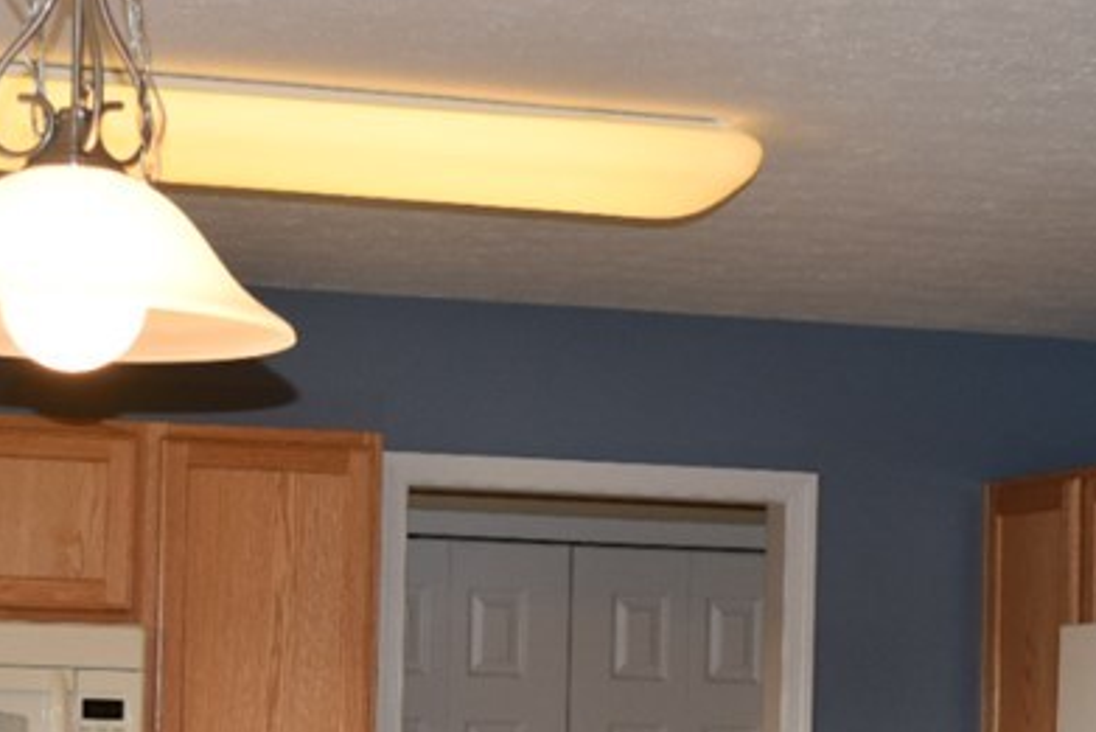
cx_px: 530
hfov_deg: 18.2
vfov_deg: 12.1
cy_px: 738
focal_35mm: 112
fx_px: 3423
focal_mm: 27
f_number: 5.6
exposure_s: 1/125
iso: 640
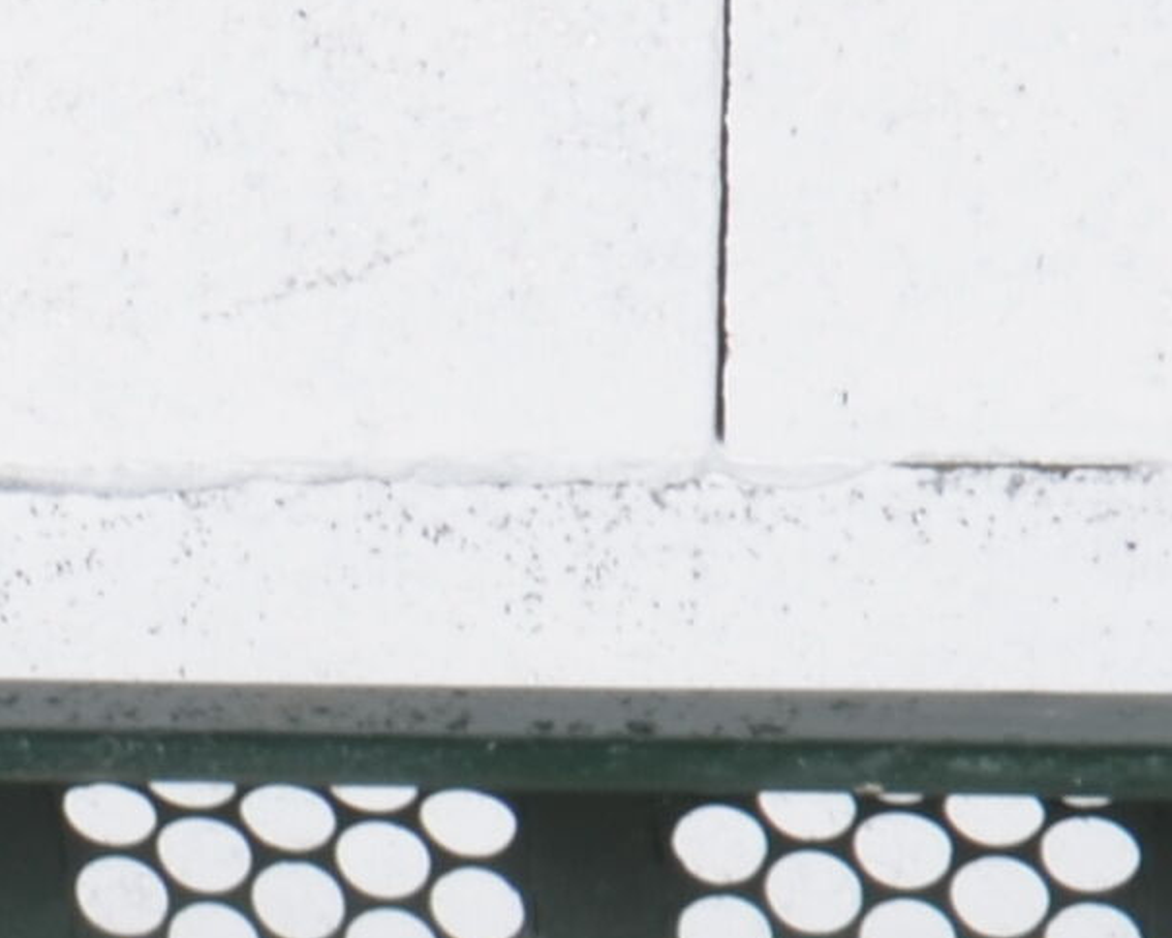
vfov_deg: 6.5
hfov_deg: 8.4
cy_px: 1897
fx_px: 7943
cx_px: -35
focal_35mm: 229
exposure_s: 1/125
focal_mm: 20
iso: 100
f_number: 11
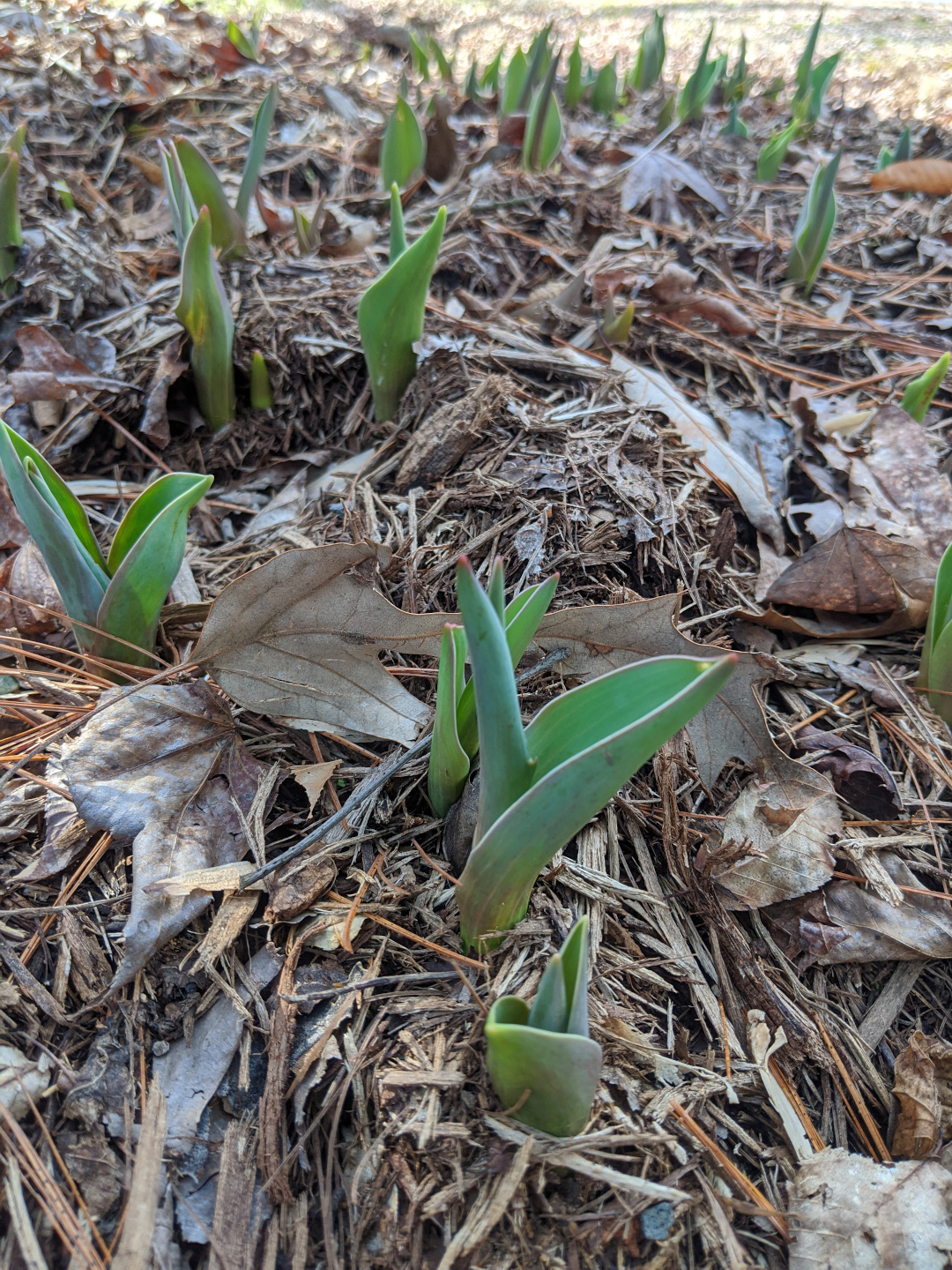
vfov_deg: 65.3
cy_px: 635
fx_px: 990
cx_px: 476
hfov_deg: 51.4
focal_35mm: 27
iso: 38
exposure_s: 1/249
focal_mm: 4.44
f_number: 1.8
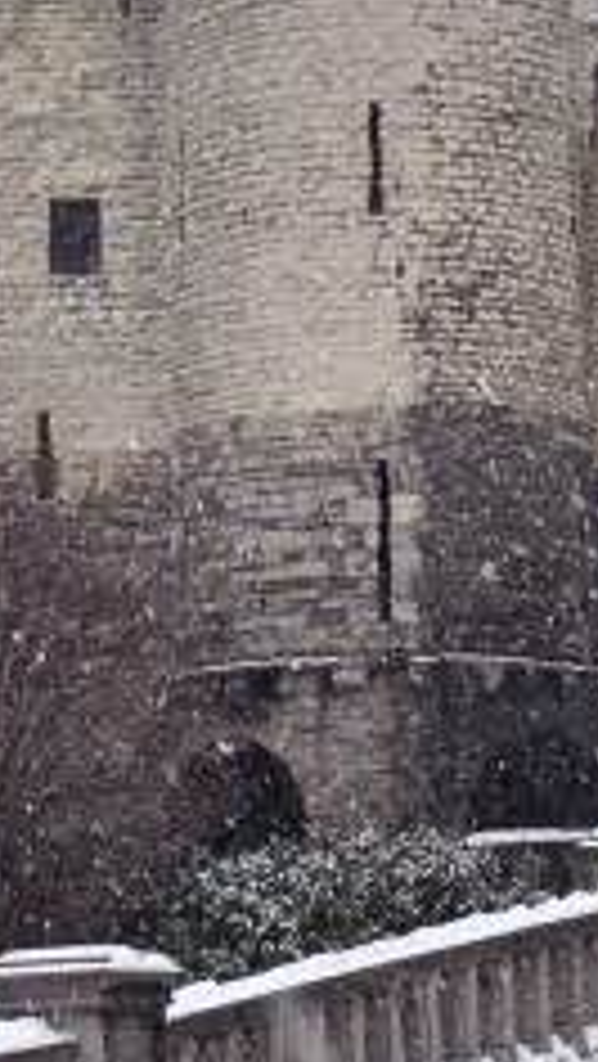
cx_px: -94
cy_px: 486
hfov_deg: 7.2
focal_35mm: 168
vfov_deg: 12.8
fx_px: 4729
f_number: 2.4
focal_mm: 4.28
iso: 50
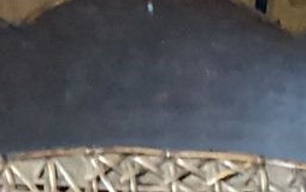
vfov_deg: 6.0
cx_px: 3
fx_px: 1635
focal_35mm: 196
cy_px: 665
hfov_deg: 10.6
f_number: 2.4
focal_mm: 3.3
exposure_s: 1/20
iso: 640
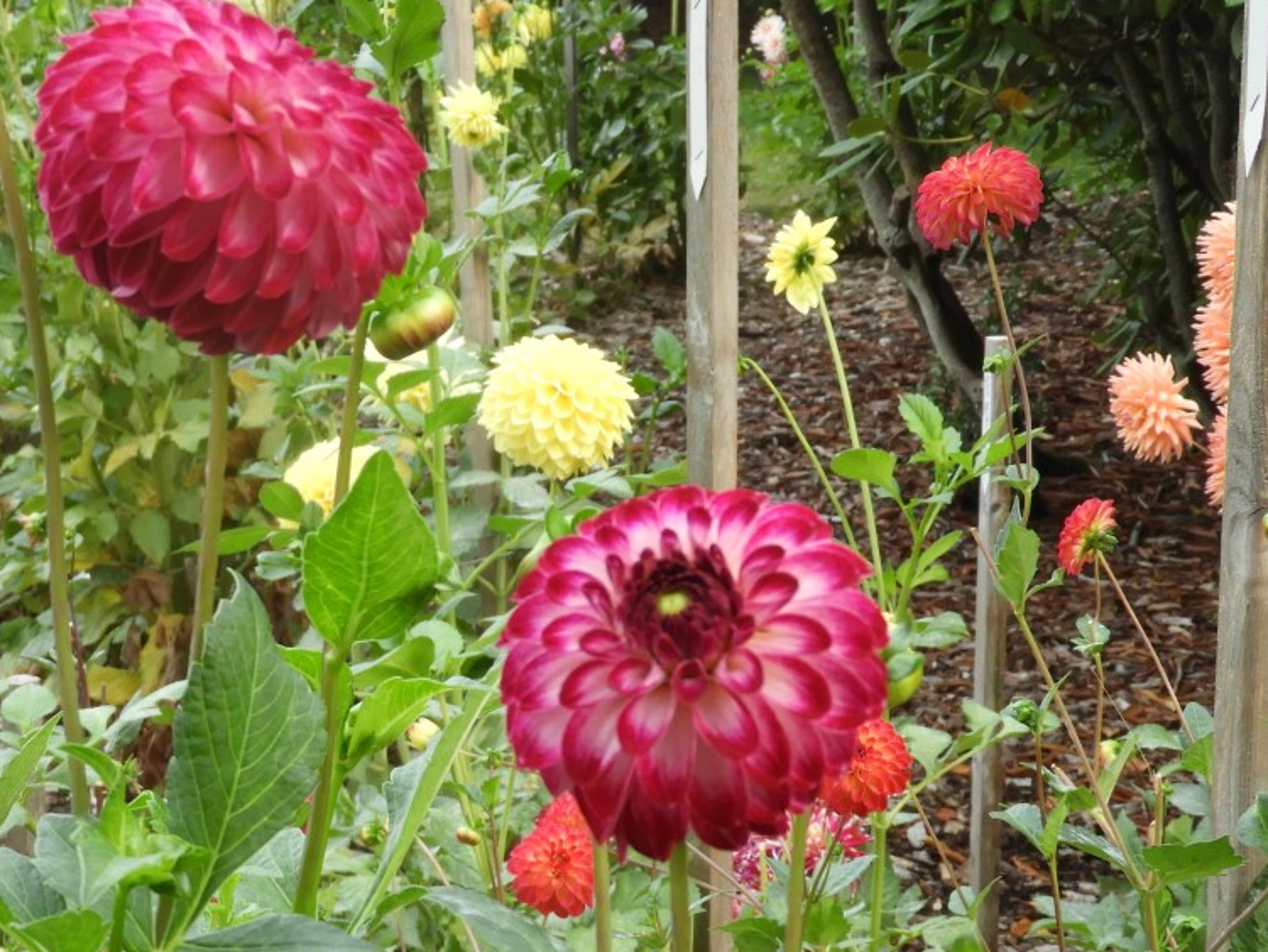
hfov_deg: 20.0
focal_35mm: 96
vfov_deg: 15.3
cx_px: 115
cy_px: 807
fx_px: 3518
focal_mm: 9
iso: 100
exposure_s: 1/80
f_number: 4
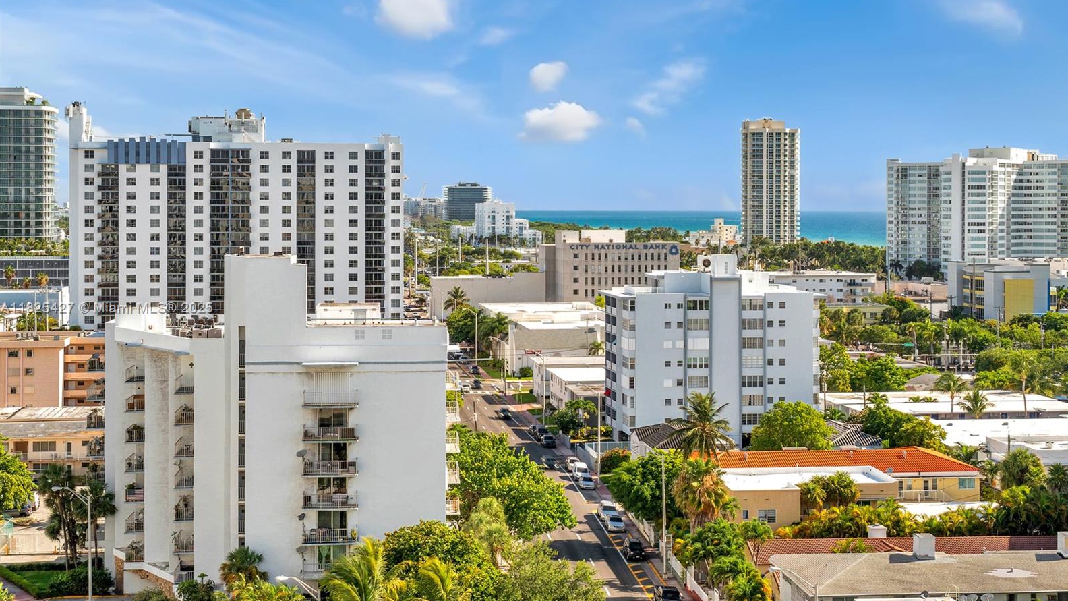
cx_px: 537
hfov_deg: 37.8
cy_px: 309
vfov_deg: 21.8
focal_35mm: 55
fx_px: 1558
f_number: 8
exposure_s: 1/20
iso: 100
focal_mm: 35
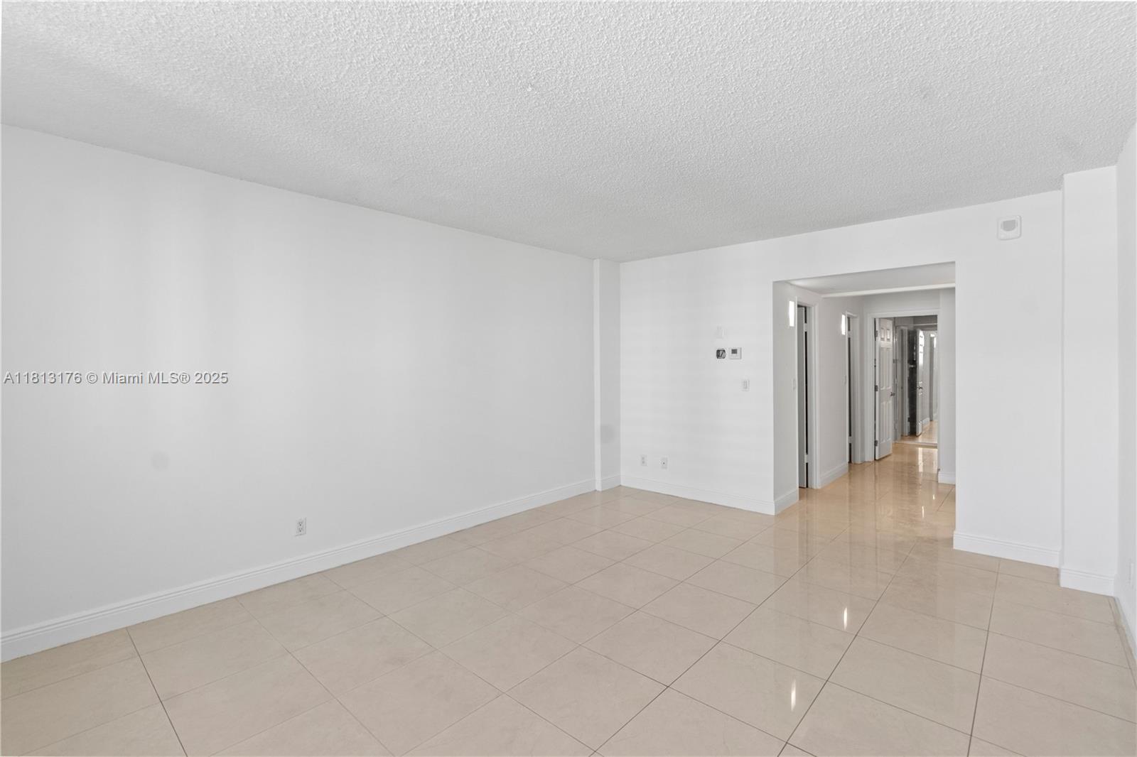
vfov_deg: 73.7
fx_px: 505
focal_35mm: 16
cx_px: 568
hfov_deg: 96.7
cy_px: 378
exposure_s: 1/20
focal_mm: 16
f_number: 5
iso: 400
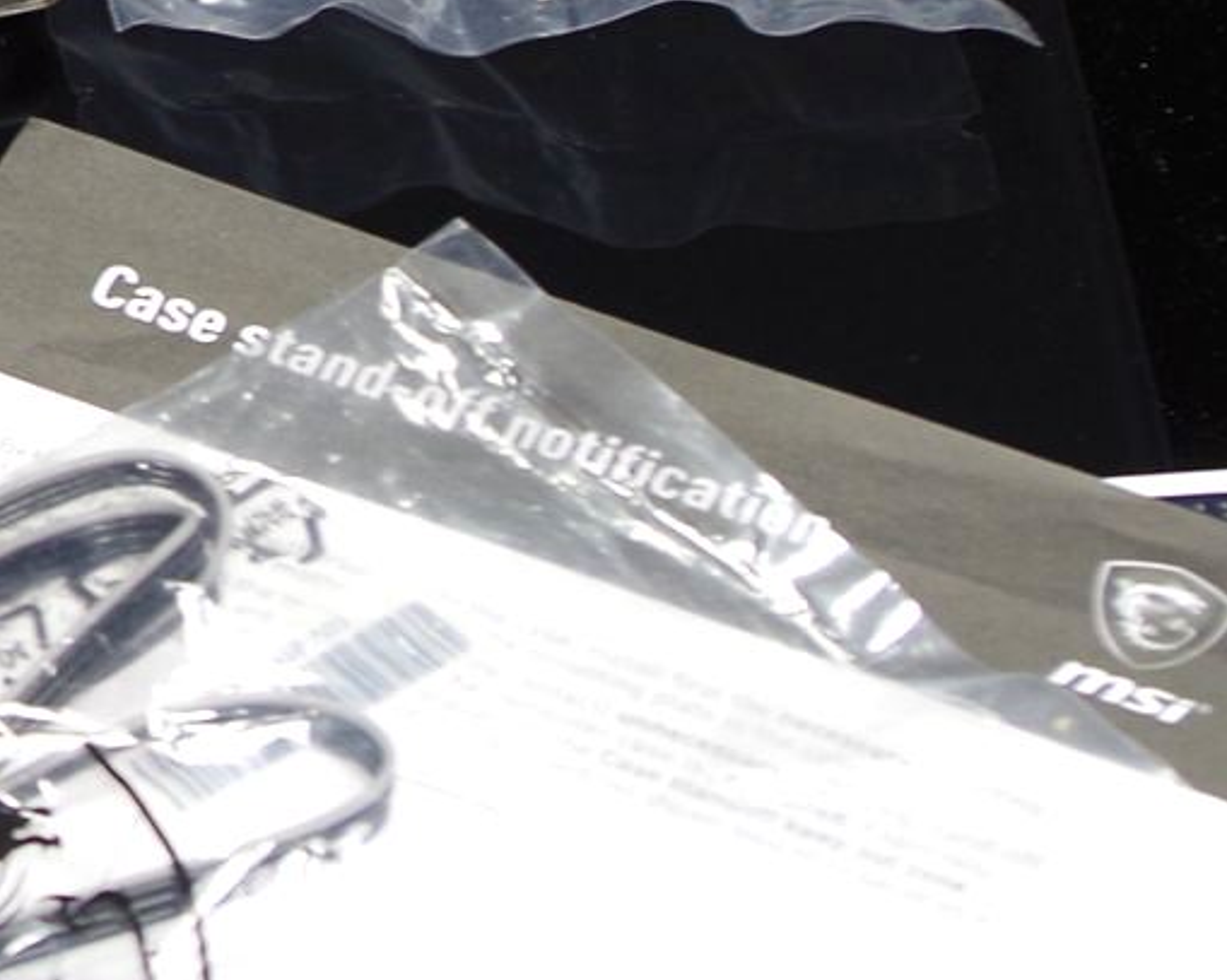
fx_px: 8569
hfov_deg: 7.7
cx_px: -1507
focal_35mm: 236
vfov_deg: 6.5
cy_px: -41
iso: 200
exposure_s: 1/25
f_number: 7.1
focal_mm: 35
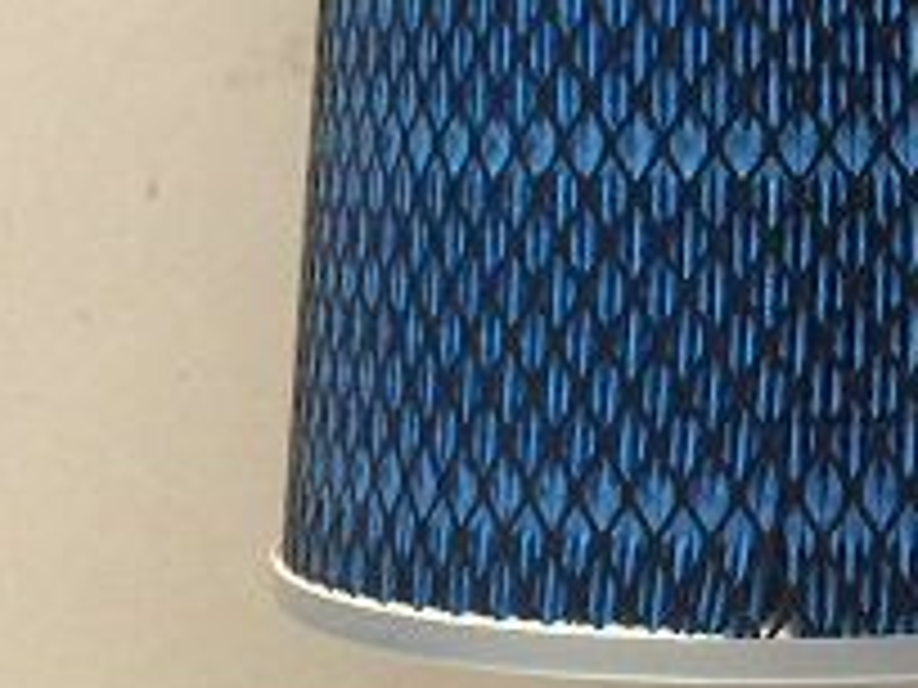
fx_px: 3023
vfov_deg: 11.9
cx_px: 1251
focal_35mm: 114
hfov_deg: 16.2
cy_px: -567
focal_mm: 4.15
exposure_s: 1/33
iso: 50
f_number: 2.2
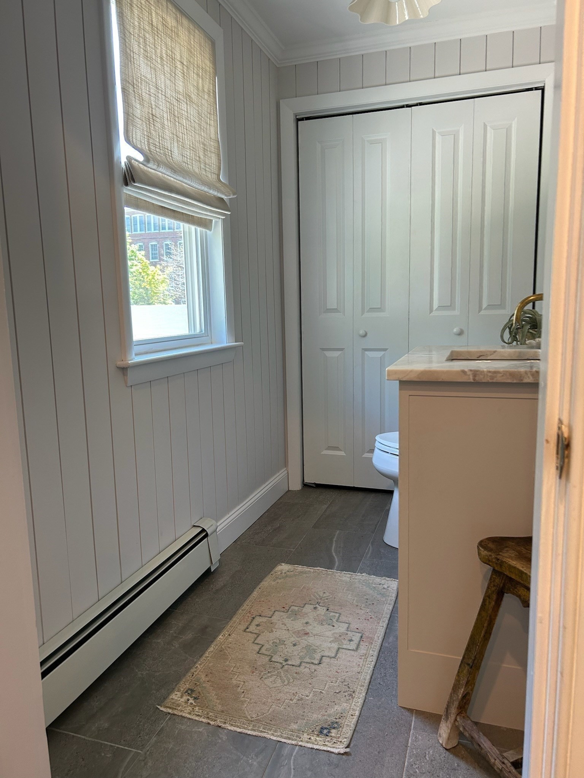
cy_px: 389
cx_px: 292
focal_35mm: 26
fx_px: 585
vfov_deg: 67.3
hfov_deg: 53.1
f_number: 1.5
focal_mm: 5.7
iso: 100
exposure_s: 1/60
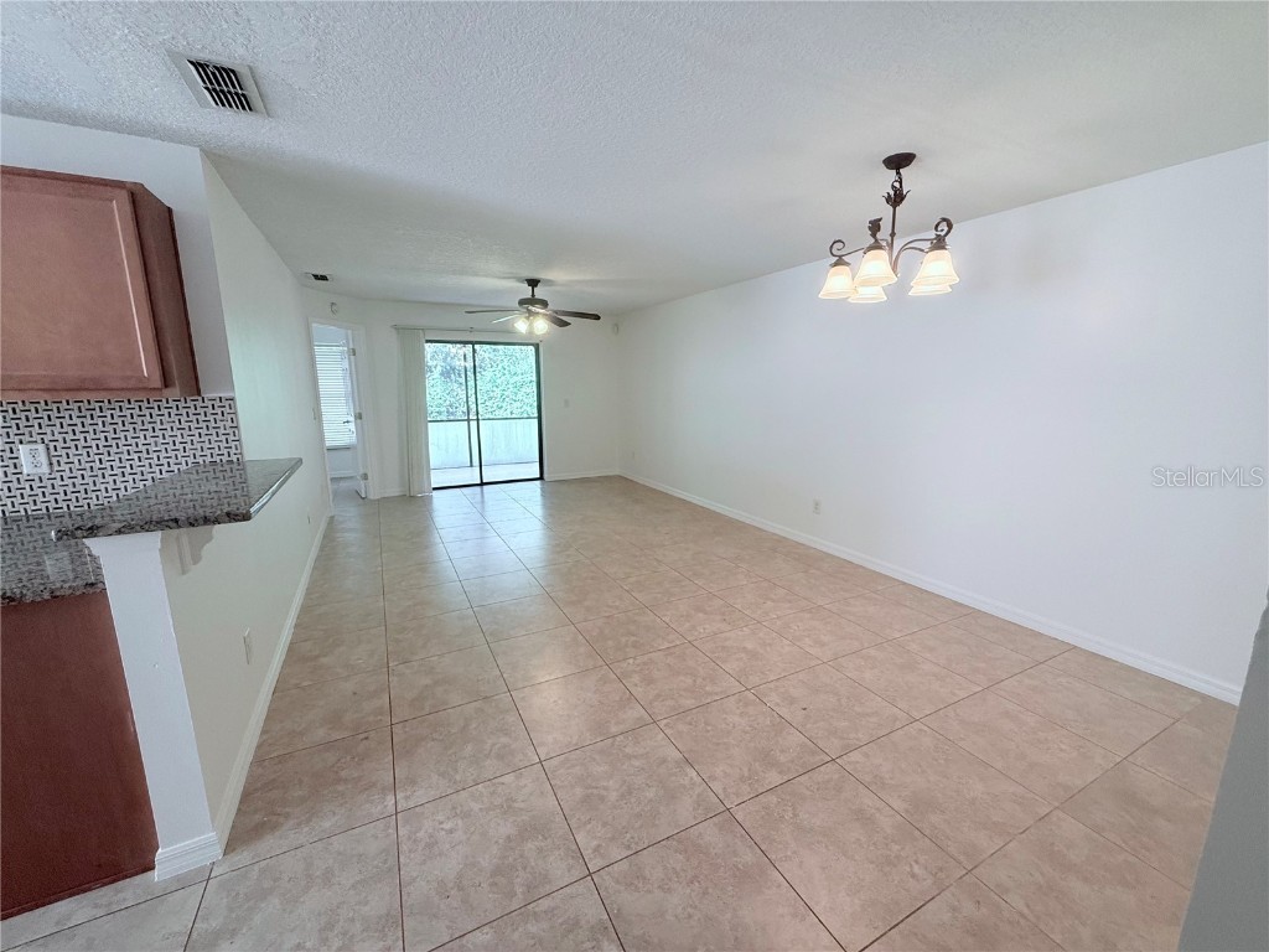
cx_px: 634
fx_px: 513
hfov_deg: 102.1
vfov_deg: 85.7
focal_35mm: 14
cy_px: 476
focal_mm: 2.22
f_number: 2.2
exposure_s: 1/120
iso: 200
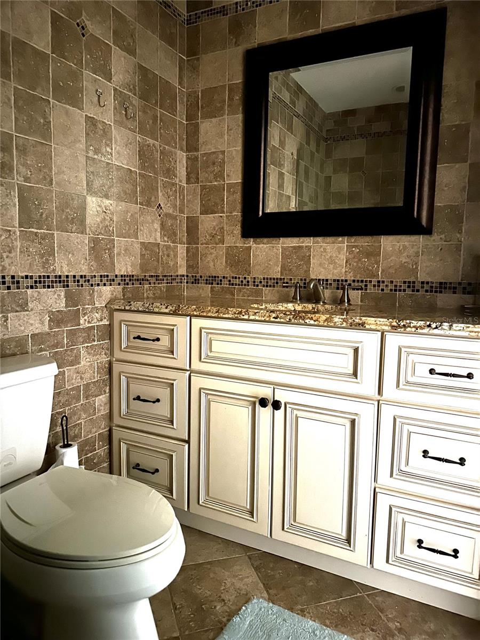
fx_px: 444
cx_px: 240
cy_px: 320
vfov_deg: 71.6
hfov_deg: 56.8
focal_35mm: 24
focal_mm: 6.86
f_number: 1.78
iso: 3200
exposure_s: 1/9
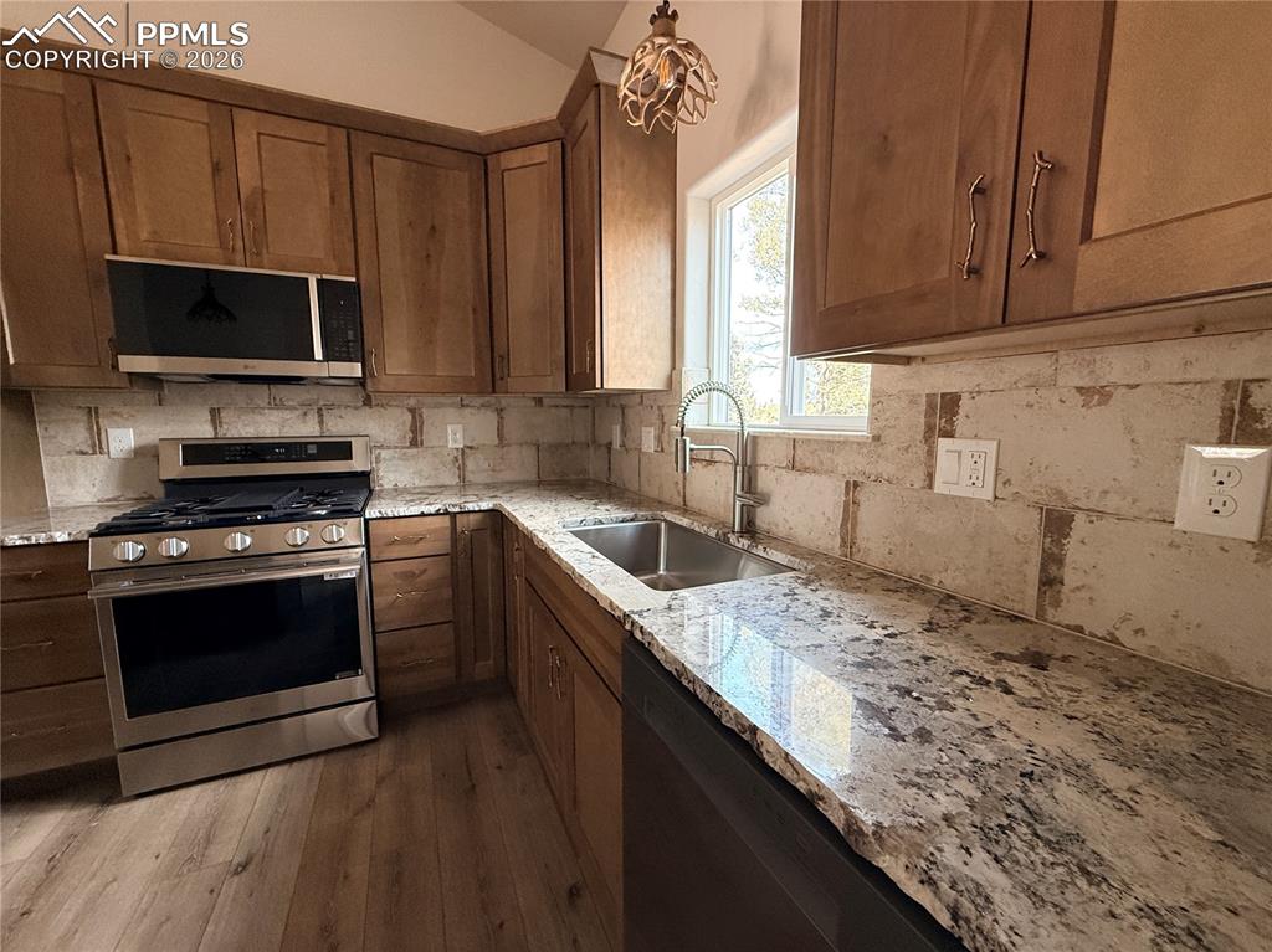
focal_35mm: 14
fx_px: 514
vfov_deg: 85.6
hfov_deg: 102.1
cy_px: 476
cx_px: 636
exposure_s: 1/99
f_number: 2.2
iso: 250
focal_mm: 2.22
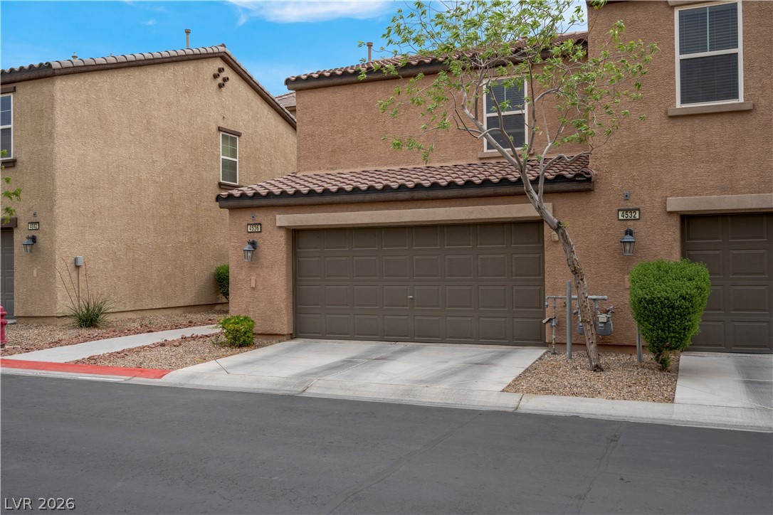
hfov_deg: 57.2
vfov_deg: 40.0
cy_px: 258
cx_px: 386
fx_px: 709
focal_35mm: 33
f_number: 9
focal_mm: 33
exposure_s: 1/160
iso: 100
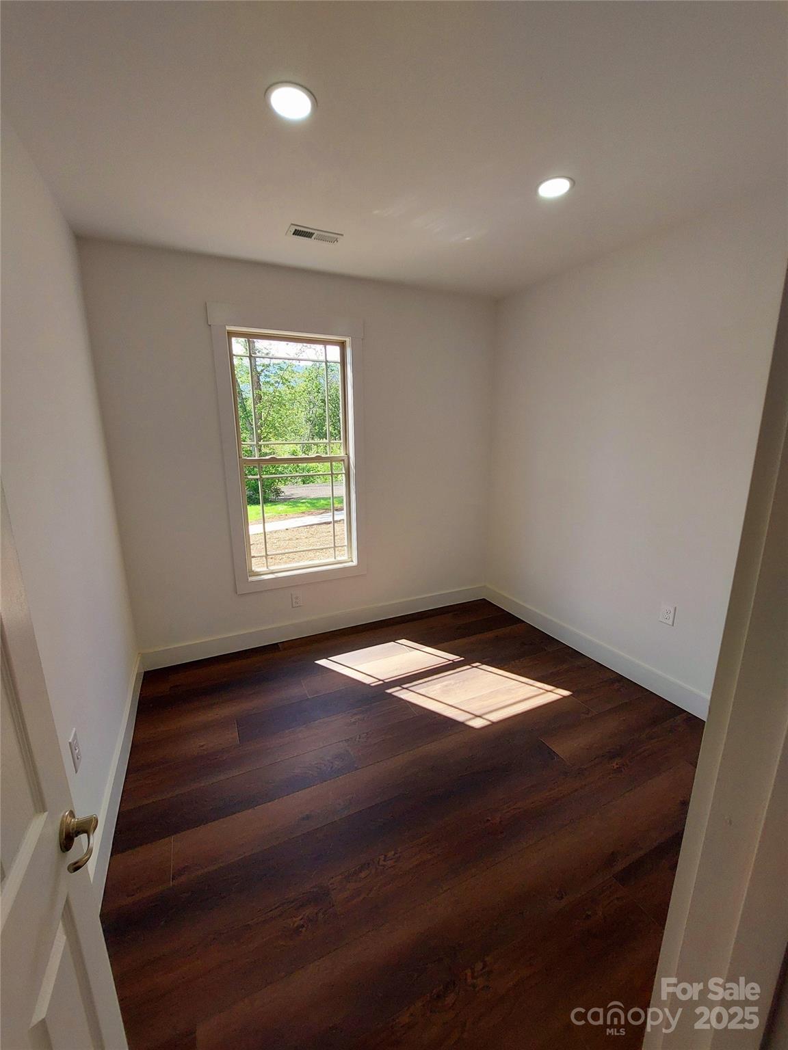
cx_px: 394
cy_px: 525
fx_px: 395
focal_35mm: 13
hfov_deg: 89.9
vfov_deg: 106.2
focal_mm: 1.74
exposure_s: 1/154
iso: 50
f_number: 2.2
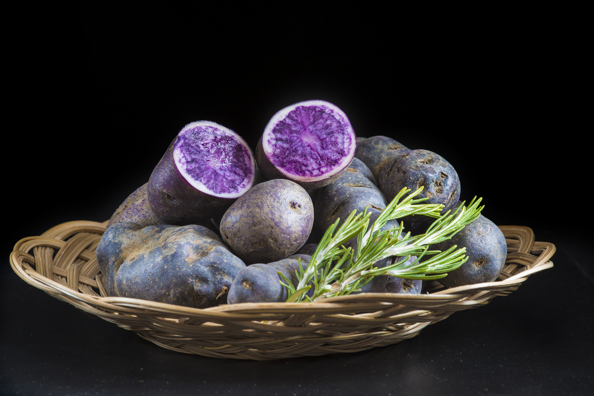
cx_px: 297
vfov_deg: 13.0
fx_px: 1732
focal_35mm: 105
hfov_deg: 19.5
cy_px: 198
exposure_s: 6
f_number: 14
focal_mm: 105
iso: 100
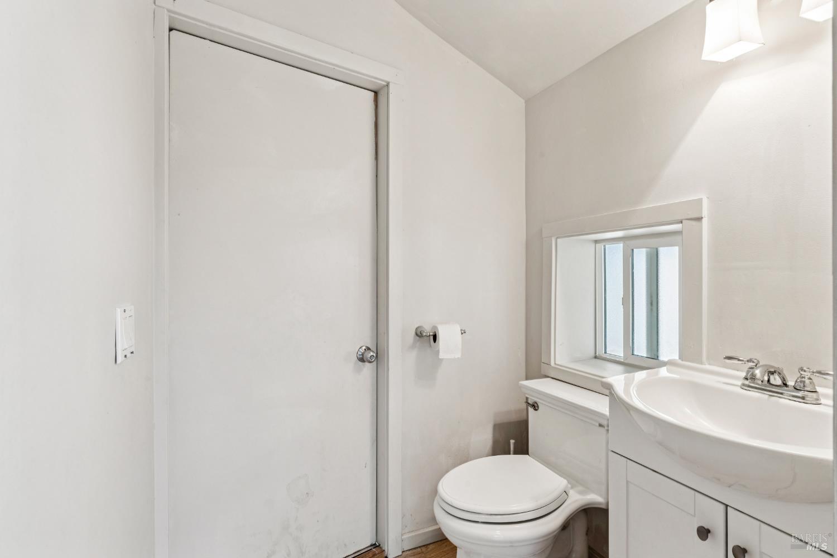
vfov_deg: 70.4
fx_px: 395
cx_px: 418
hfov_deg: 93.3
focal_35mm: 17
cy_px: 279
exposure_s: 1/4
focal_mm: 17
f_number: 11
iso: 320
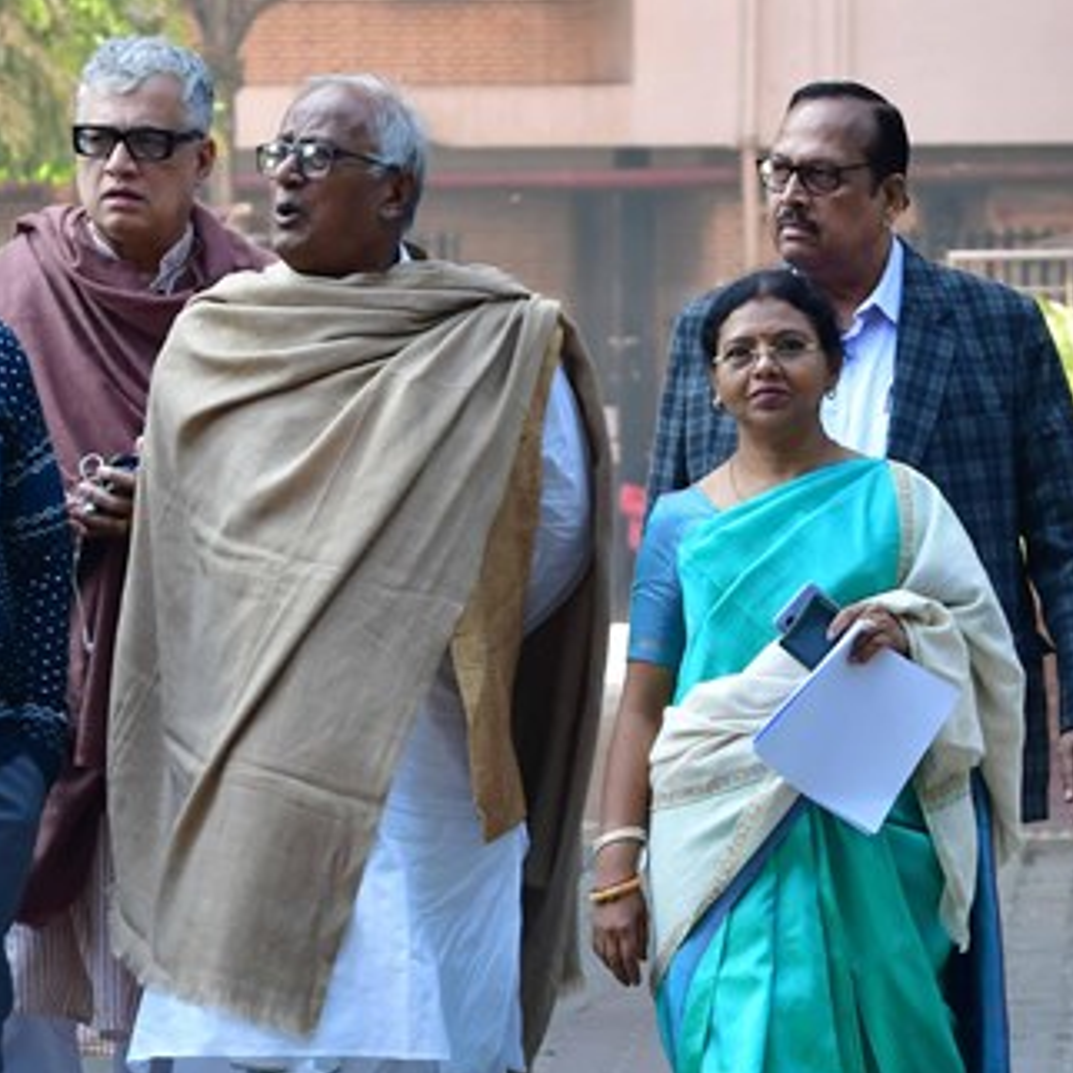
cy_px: 668
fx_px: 10558
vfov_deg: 5.8
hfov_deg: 5.8
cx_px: 310
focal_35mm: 301
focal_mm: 95
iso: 500
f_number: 5.6
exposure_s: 1/200
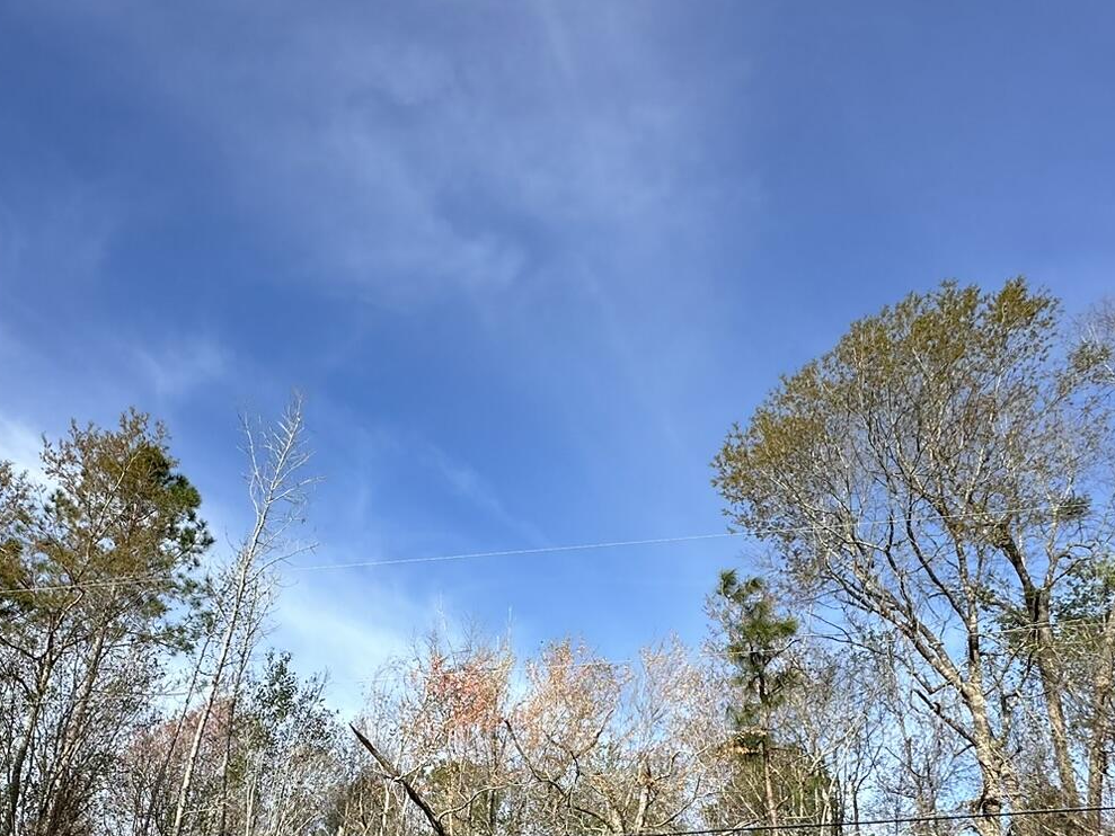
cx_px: 435
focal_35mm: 29
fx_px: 934
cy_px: 791
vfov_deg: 43.0
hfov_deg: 61.0
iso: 40
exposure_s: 1/1261
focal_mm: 2.22
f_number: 2.2
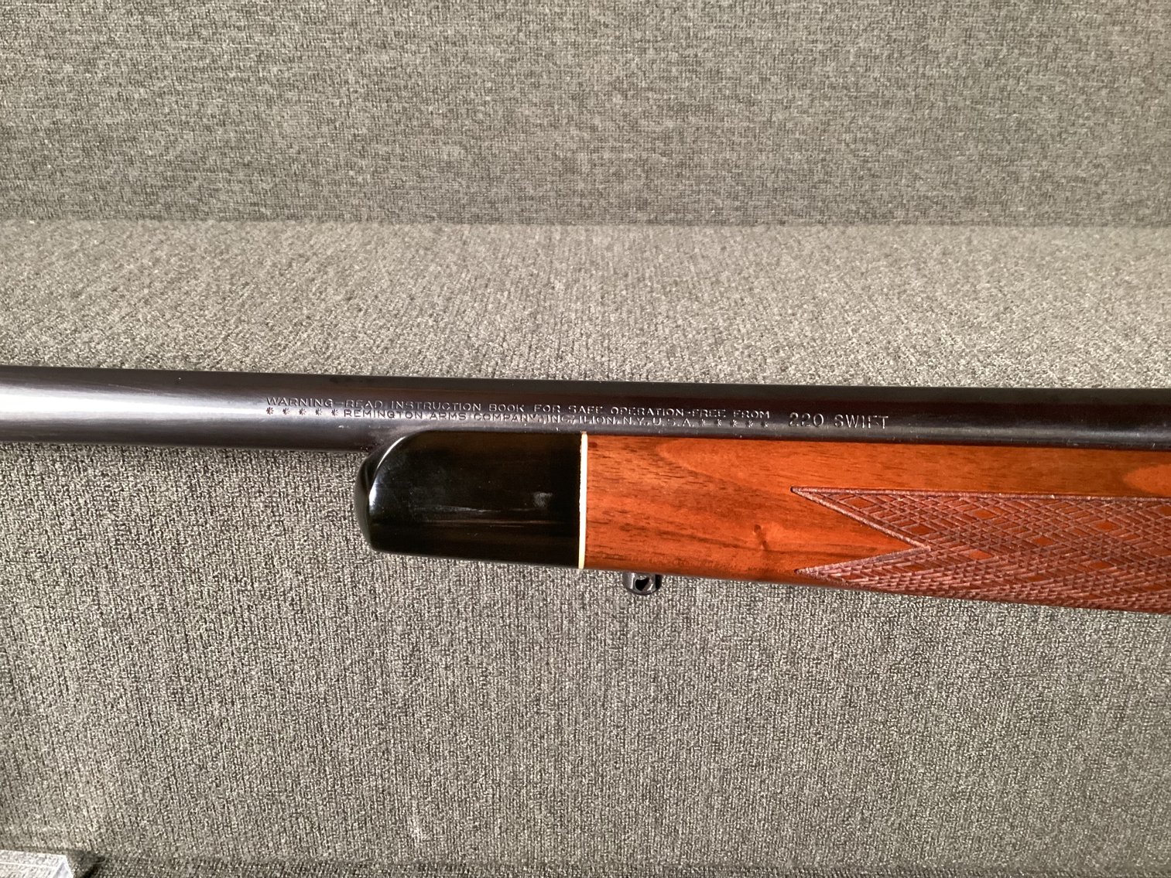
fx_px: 1049
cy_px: 439
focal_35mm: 31
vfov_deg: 45.4
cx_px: 586
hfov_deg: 58.3
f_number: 2.4
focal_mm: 3.3
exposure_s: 1/40
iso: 400
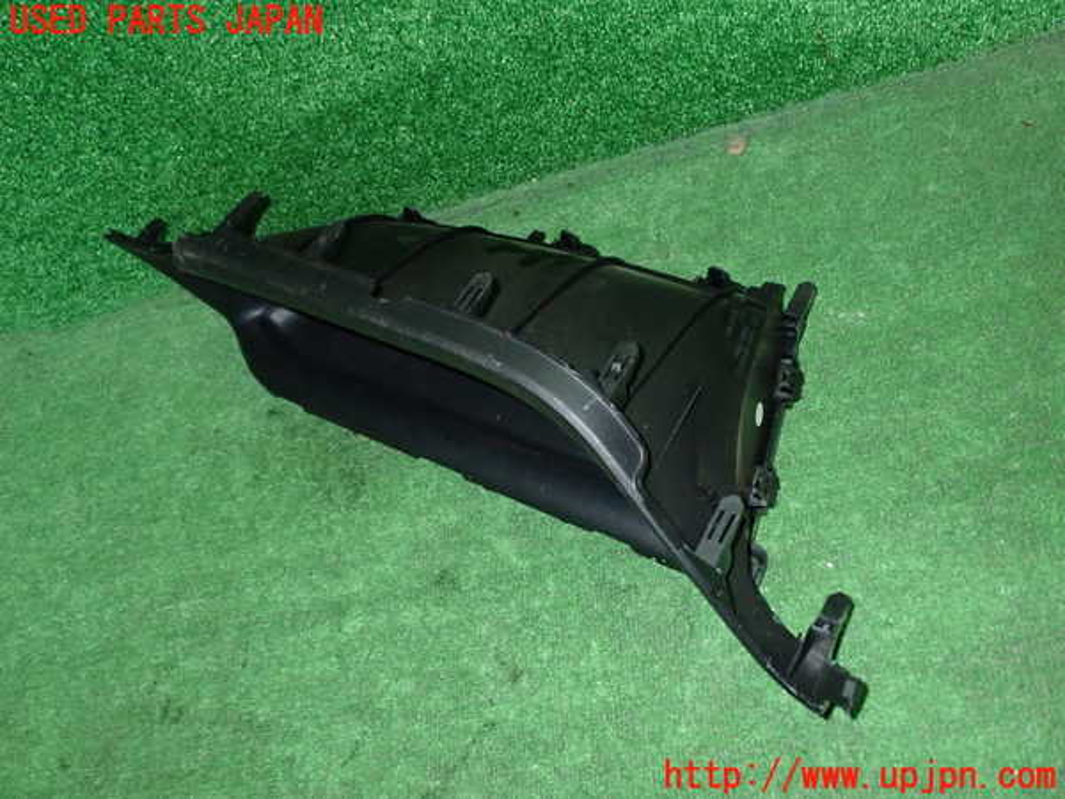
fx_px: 985
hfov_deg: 56.8
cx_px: 532
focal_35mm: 32
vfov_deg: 44.2
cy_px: 400
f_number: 7.1
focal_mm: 5.79
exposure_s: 1/30
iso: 800
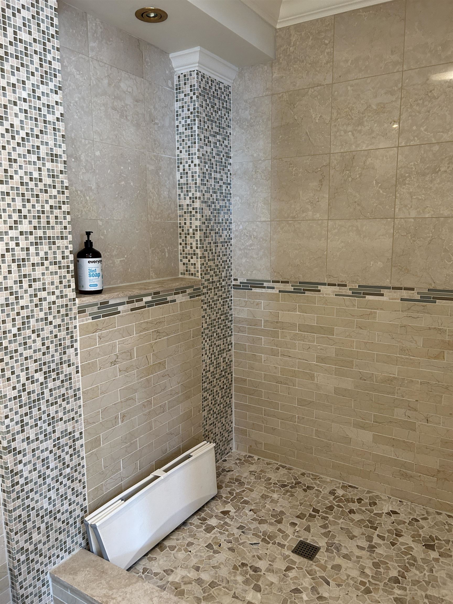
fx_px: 454
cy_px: 302
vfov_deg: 67.3
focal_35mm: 26
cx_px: 226
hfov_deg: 53.1
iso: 160
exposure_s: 1/60
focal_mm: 5.7
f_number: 1.5
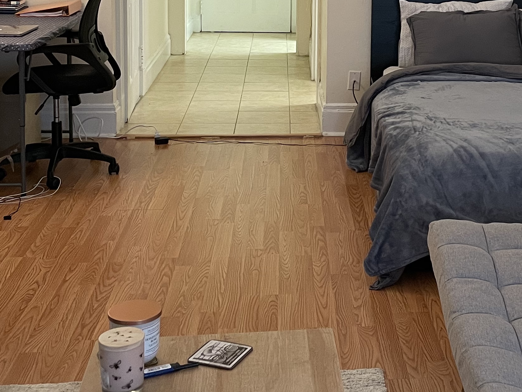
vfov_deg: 22.8
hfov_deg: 30.2
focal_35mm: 63
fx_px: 950
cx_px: 399
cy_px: 48
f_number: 1.6
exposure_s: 1/60
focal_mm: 4.2
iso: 200
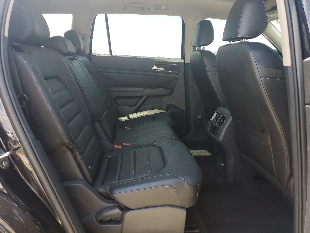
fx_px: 233
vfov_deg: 53.1
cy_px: 116
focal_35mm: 26
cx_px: 155
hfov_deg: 67.3
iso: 50
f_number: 1.5
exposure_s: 1/233
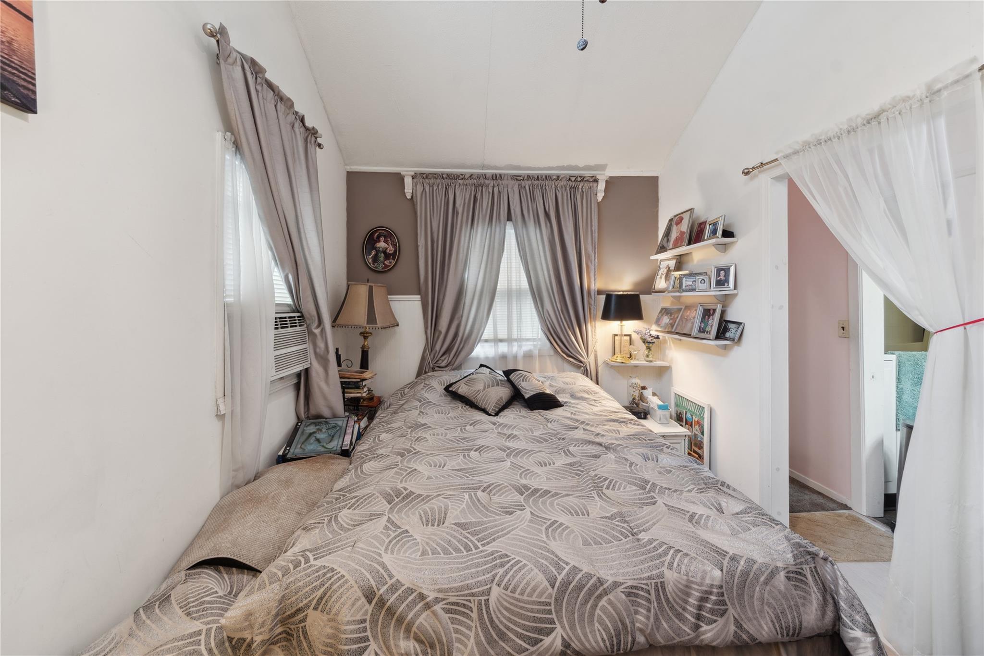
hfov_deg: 112.6
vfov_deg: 90.0
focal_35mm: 12
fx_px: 328
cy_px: 328
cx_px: 492
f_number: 8
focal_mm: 8
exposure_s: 1/2
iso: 100
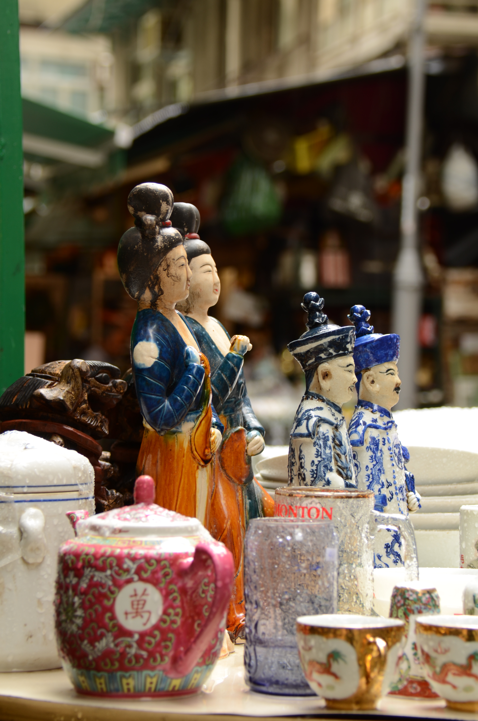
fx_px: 2041
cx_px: 239
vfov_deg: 20.1
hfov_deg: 13.4
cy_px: 360
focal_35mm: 102
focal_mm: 68
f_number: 5.6
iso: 125
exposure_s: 1/30
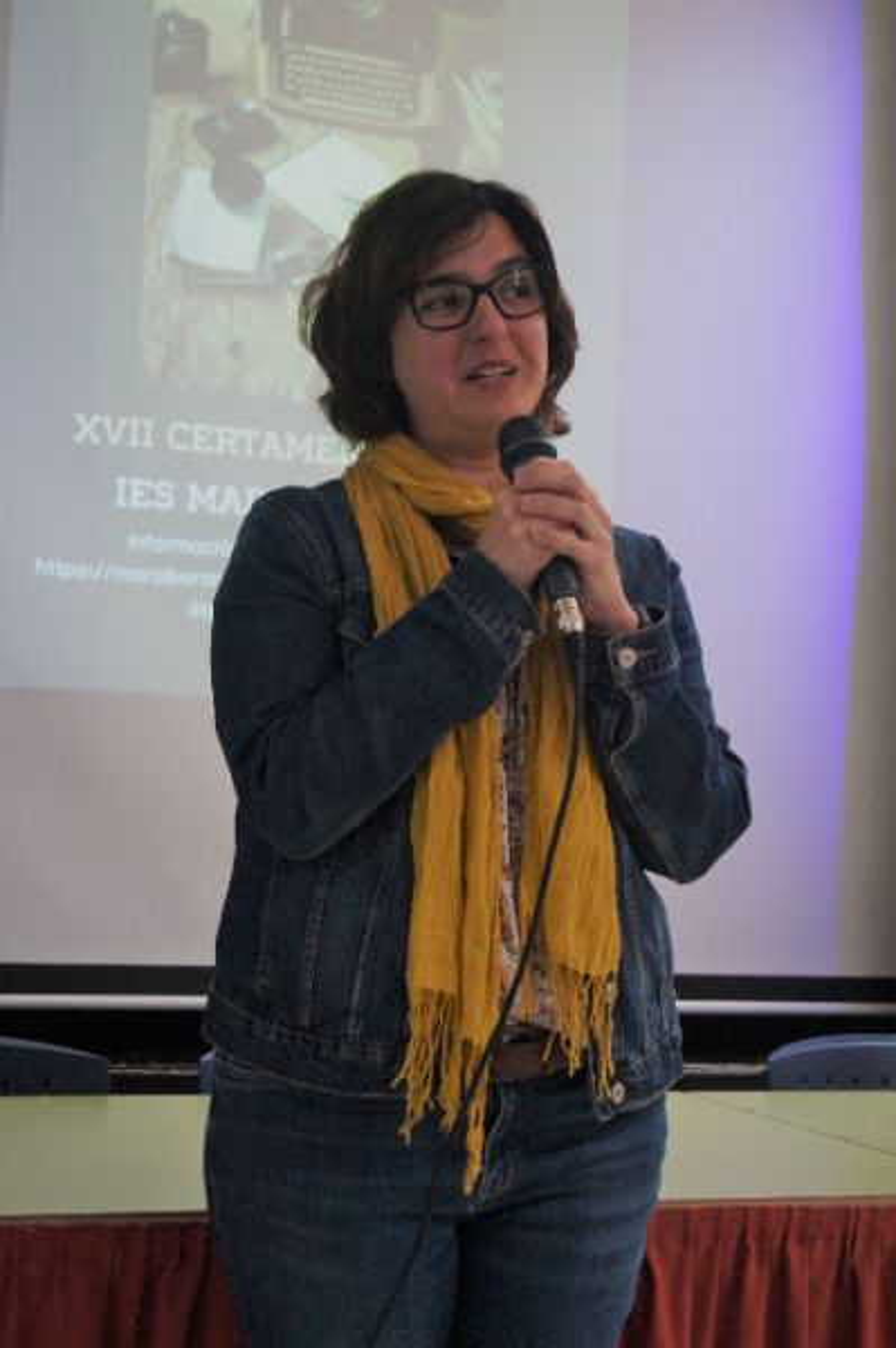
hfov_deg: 25.7
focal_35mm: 52
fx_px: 1963
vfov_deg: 37.9
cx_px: 448
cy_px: 674
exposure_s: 1/80
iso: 3200
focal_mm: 35
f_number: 5
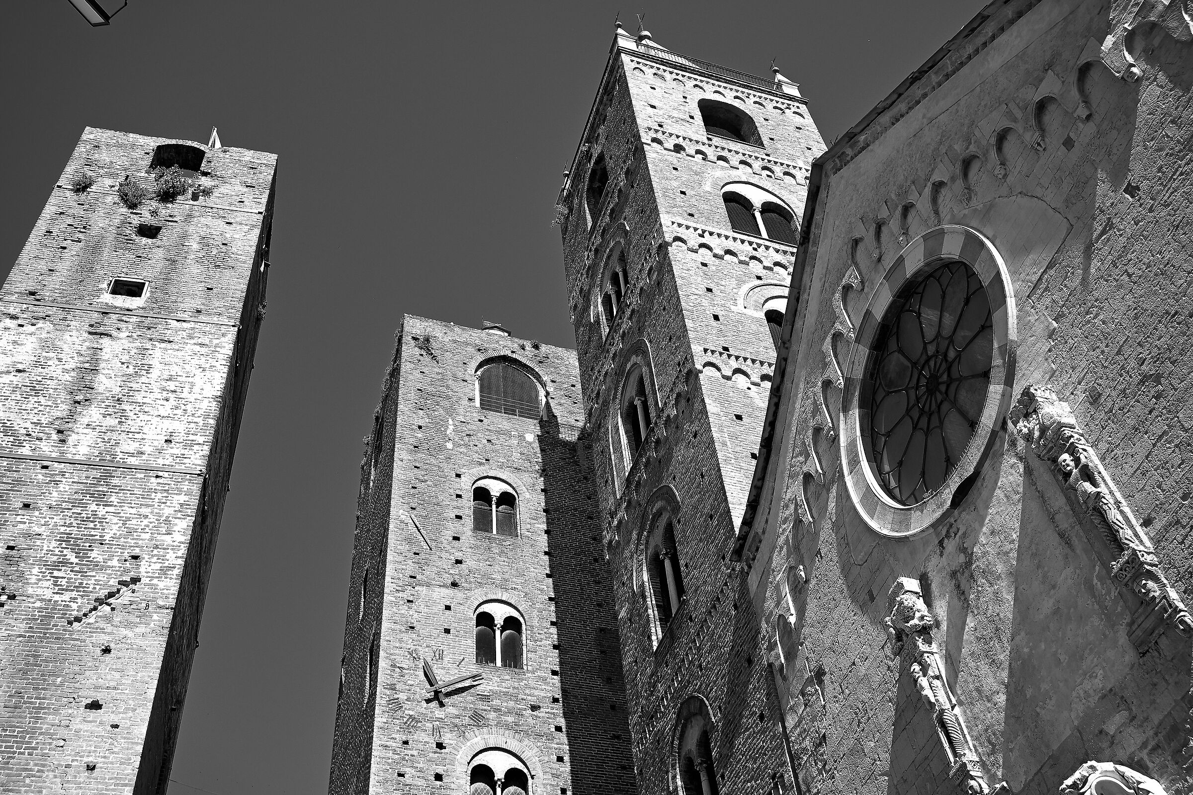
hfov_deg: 53.1
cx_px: 596
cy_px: 398
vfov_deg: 36.9
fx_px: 1193
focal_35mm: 36
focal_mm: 24
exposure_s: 1/1250
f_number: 4
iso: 100
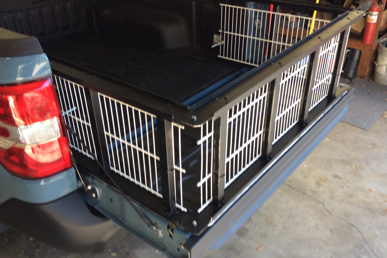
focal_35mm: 35
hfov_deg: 54.4
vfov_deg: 37.8
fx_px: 376
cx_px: 187
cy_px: 126
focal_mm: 3.3
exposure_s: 1/30
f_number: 2.4
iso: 32
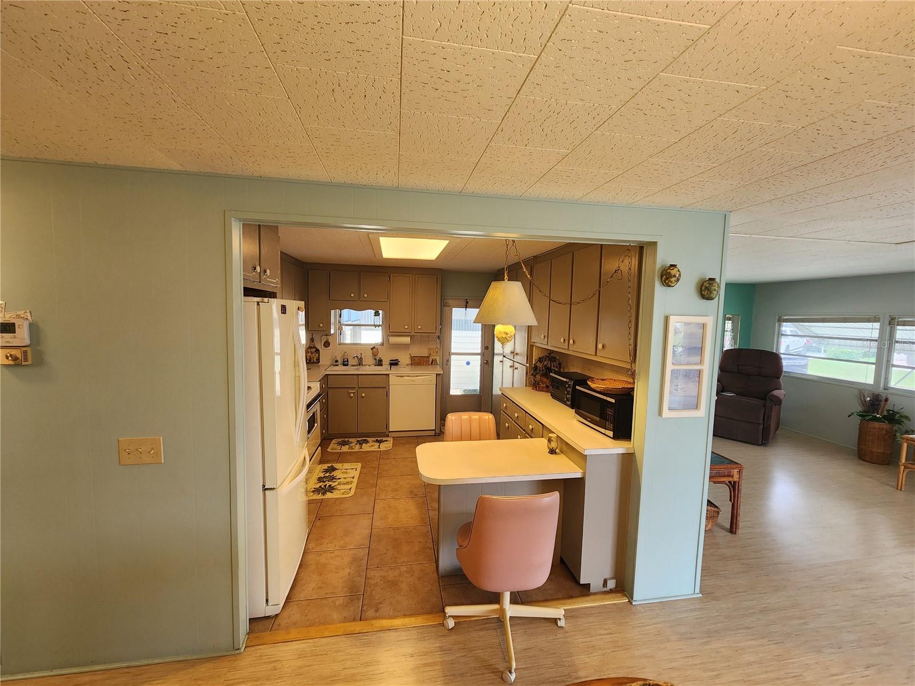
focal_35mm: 13
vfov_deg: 89.9
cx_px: 458
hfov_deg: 106.2
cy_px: 343
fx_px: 344
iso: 200
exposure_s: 1/60
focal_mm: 2.2
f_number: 2.2
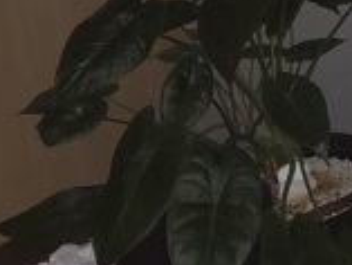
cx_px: 370
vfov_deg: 10.5
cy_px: 110
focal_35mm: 141
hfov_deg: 13.7
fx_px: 1435
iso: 200
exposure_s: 1/16
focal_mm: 4
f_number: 1.8
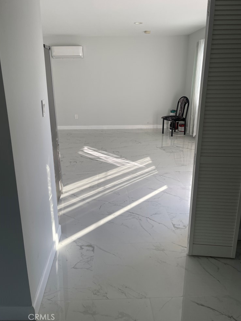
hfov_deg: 53.0
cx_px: 118
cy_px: 155
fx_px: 242
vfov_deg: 67.3
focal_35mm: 26
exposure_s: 1/628
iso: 32
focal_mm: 5.1
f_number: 1.6
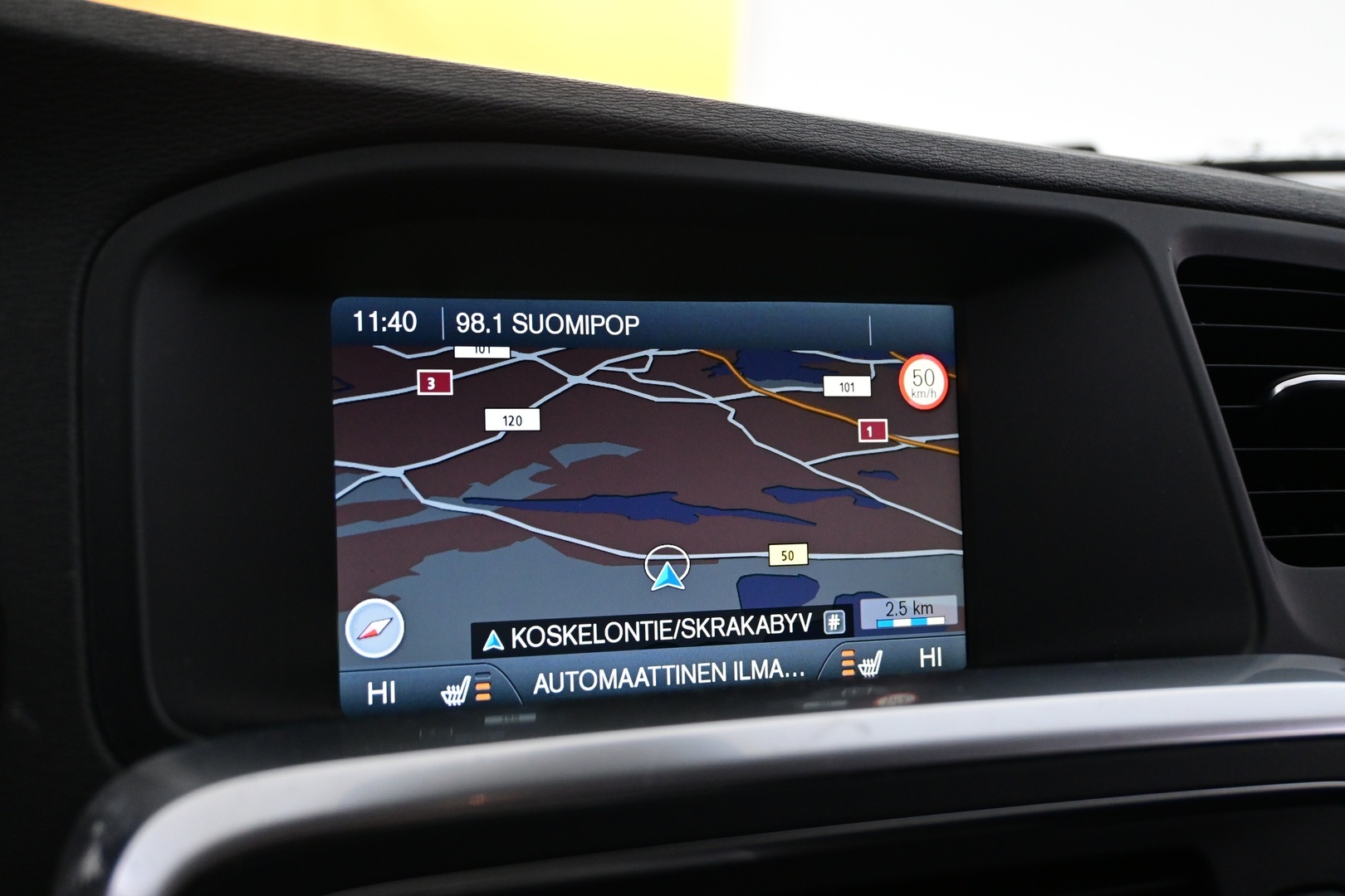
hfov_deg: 48.7
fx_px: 1485
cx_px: 672
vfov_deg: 33.6
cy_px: 448
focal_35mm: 40
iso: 1800
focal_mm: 26.5
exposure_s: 1/40
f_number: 4.5
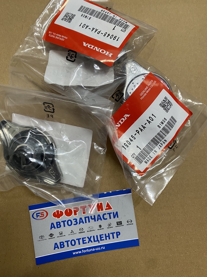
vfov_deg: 67.3
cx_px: 104
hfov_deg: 53.1
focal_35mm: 26
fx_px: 207
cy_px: 138
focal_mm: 4.25
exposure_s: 1/60
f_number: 1.8
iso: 160
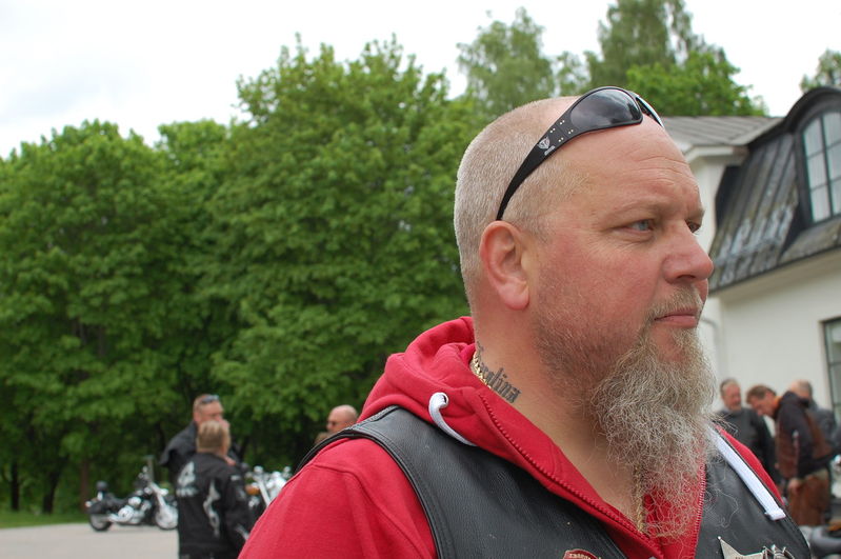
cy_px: 280
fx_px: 1225
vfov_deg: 25.7
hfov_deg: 37.9
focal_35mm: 52
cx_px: 420
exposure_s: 1/200
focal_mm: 35
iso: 200
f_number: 7.1
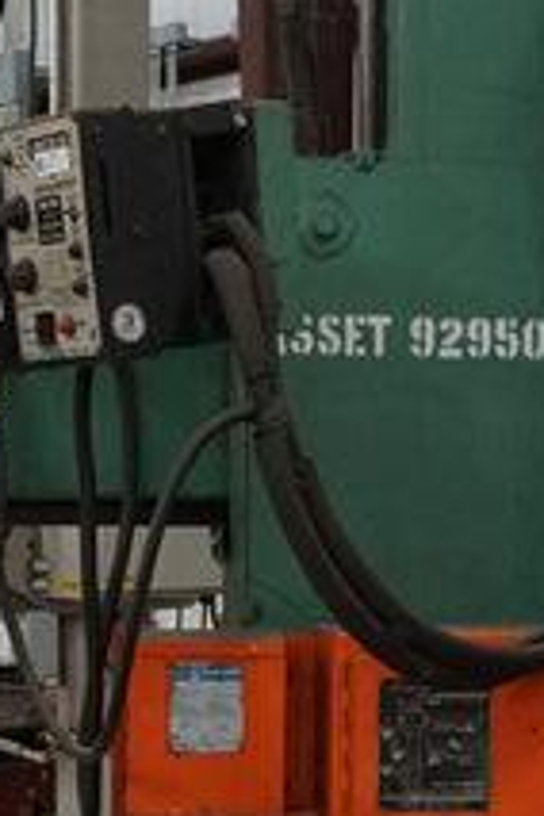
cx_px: 379
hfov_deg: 12.7
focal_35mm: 108
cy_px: 728
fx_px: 2448
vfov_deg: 18.6
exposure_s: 1/160
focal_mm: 16
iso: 1600
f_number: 4
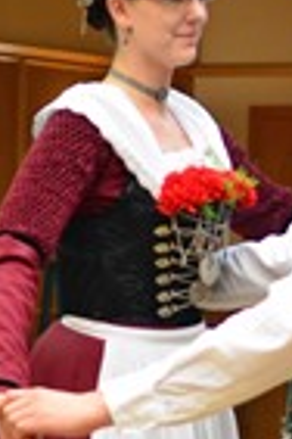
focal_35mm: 159
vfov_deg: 12.7
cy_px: 472
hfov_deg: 8.6
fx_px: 1928
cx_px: 231
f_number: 1.8
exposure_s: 1/250
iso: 2000
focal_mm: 35
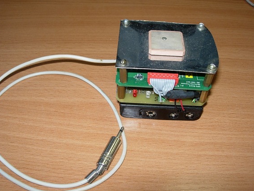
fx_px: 286
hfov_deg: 47.9
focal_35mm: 39
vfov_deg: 36.8
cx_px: 127
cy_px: 95
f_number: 4.8
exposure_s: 1/32
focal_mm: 7.8
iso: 79
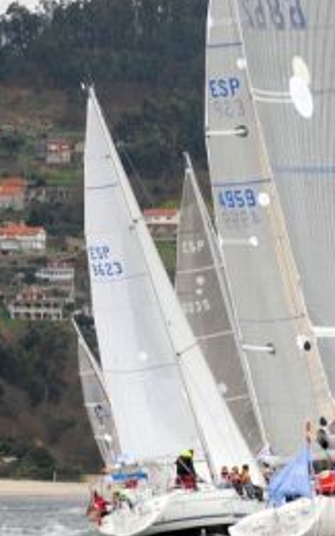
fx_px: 5138
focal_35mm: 352
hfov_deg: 3.7
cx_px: 506
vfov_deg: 6.0
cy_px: 180
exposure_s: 1/320
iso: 200
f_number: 4.5
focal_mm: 75
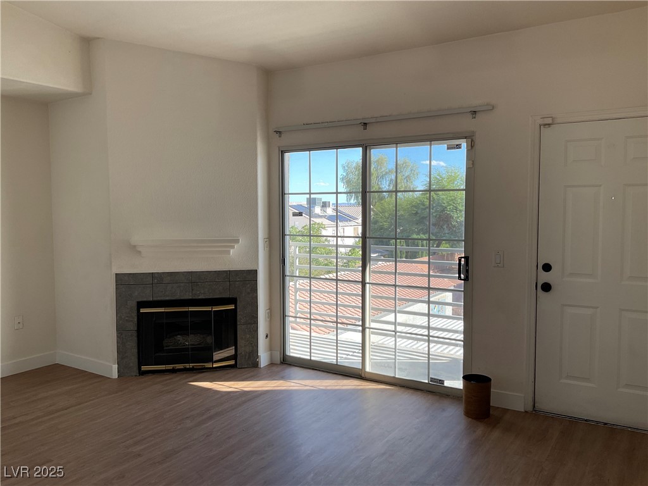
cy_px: 243
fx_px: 543
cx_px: 324
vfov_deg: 48.2
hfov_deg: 61.7
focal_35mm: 29
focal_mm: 3
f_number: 1.8
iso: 16
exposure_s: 1/173
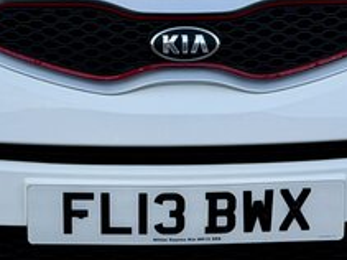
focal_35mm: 182
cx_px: 171
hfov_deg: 10.9
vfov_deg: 8.0
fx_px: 1823
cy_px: -79
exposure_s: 1/675
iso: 64
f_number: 1.78
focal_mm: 6.76
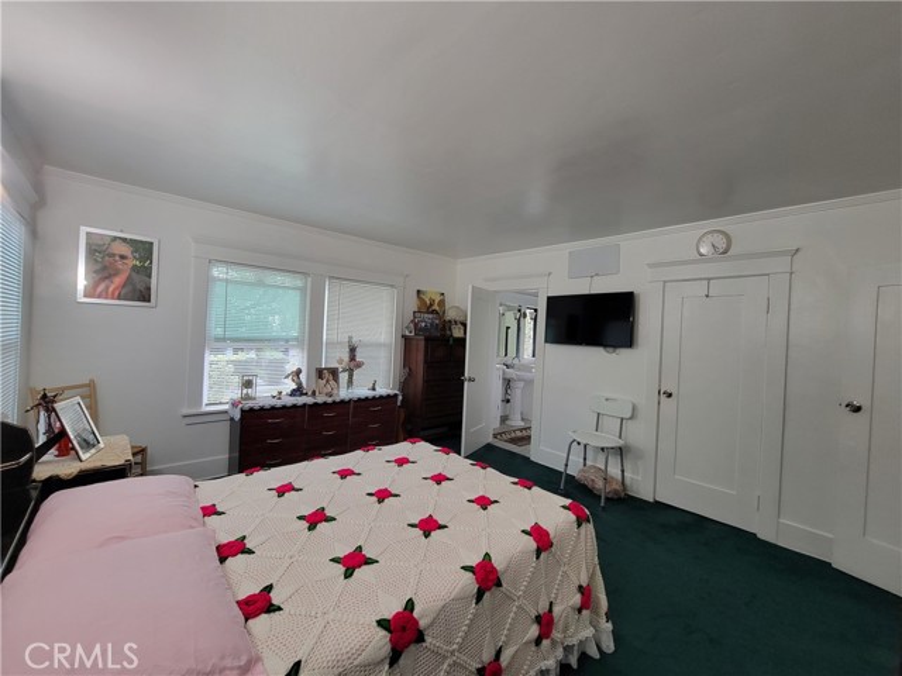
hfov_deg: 106.2
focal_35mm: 13
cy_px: 338
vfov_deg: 89.9
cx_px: 451
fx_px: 339
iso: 250
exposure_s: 1/60
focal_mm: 2.2
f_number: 2.2
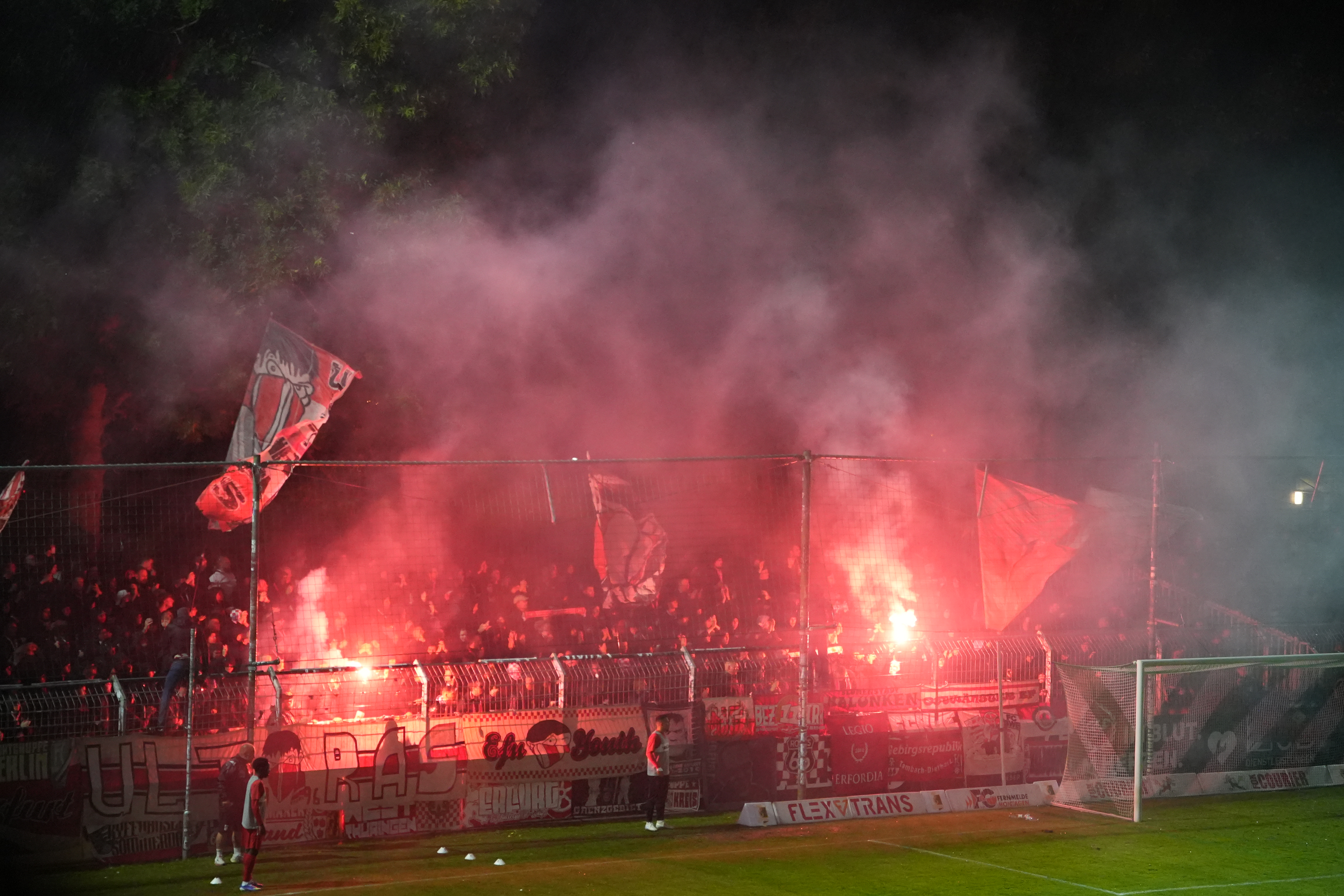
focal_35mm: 102
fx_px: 3808
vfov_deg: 13.4
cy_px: 448
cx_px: 672
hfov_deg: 20.0
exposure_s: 1/160
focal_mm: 68
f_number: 5
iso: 5000
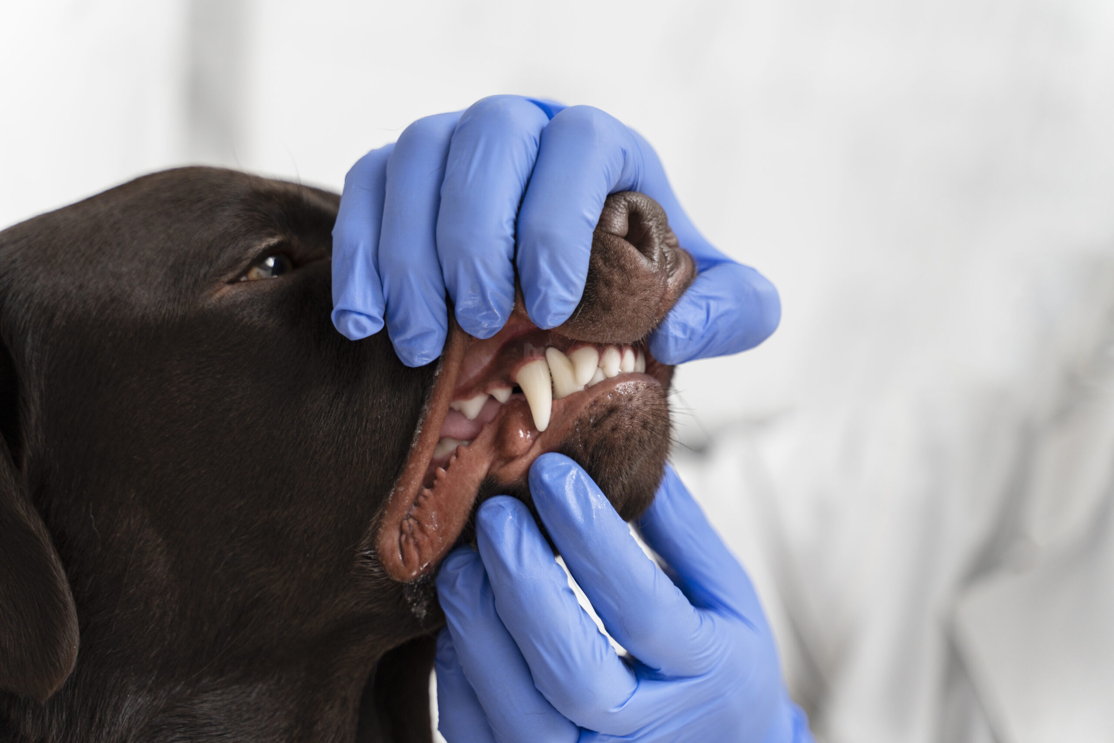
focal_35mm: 75
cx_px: 557
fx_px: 2321
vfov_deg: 18.2
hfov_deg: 27.0
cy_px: 372
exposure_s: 1/320
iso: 640
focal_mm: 75
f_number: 2.8
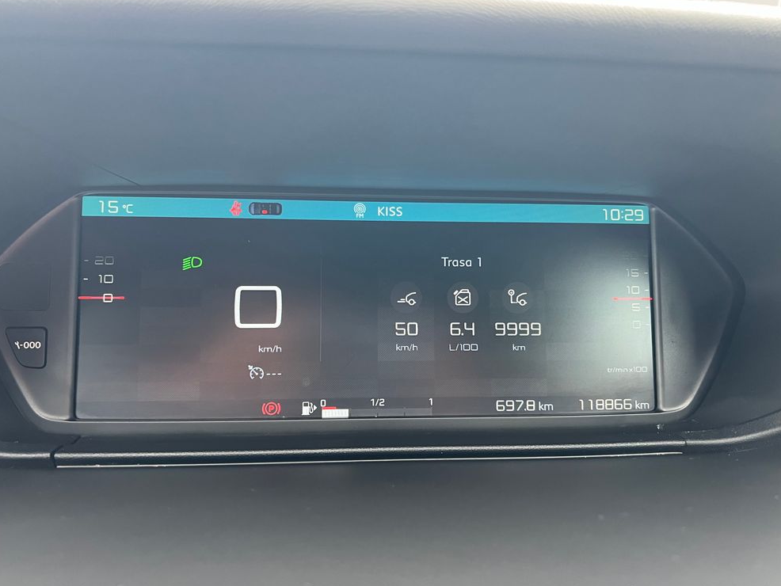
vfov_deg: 51.4
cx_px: 377
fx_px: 609
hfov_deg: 65.3
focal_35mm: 27
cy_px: 284
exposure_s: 1/60
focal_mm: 5.7
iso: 160
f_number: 1.5
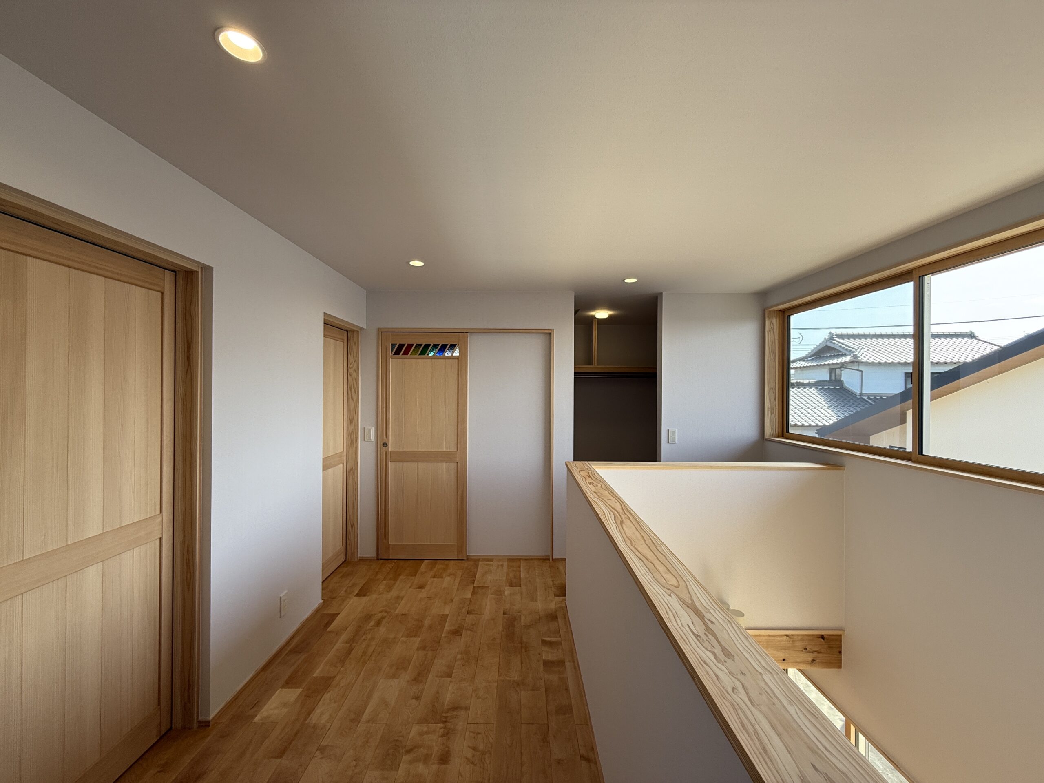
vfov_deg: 85.7
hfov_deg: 102.1
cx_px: 522
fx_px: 422
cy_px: 392
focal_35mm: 14
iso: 50
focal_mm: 2.22
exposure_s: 1/102
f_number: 2.2
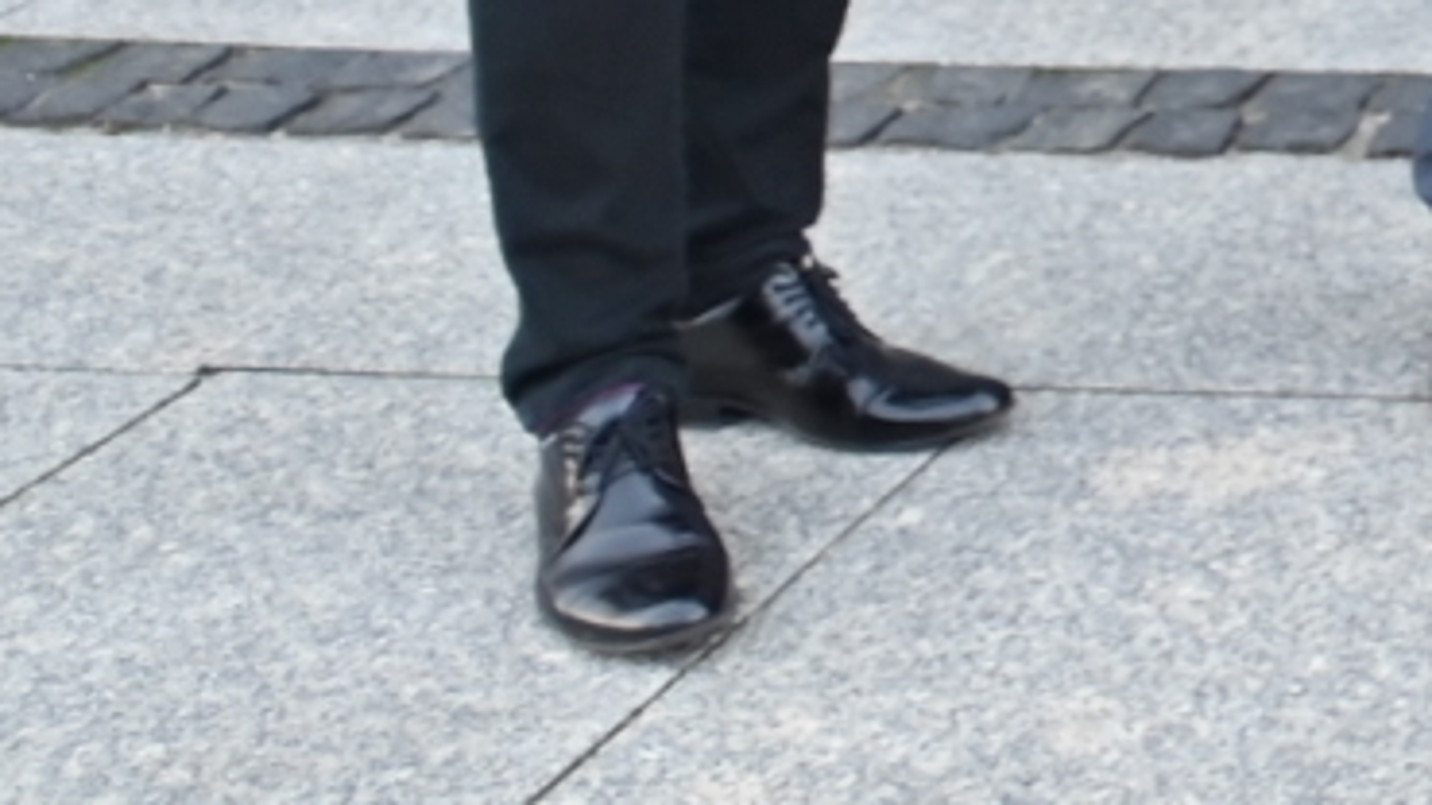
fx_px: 3835
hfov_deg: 15.8
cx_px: 2992
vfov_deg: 10.3
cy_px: -1180
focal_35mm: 101
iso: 250
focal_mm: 15
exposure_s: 1/160
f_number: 4
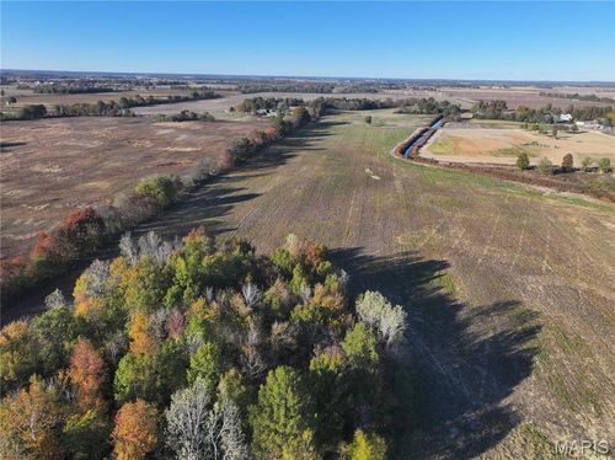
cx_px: 308
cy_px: 230
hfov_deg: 71.6
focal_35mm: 24
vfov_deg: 56.7
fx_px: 426
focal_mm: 12.29
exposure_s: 1/1600
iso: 190
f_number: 2.8
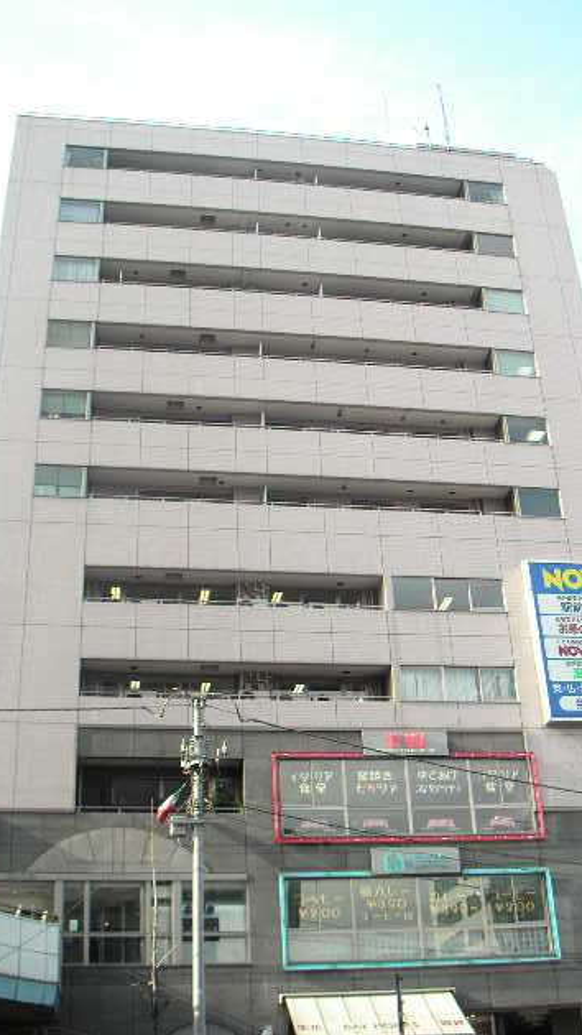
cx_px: 298
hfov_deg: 29.0
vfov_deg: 49.4
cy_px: 512
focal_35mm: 41
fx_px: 1124
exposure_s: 1/190
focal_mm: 5.7
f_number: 2.8
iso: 50
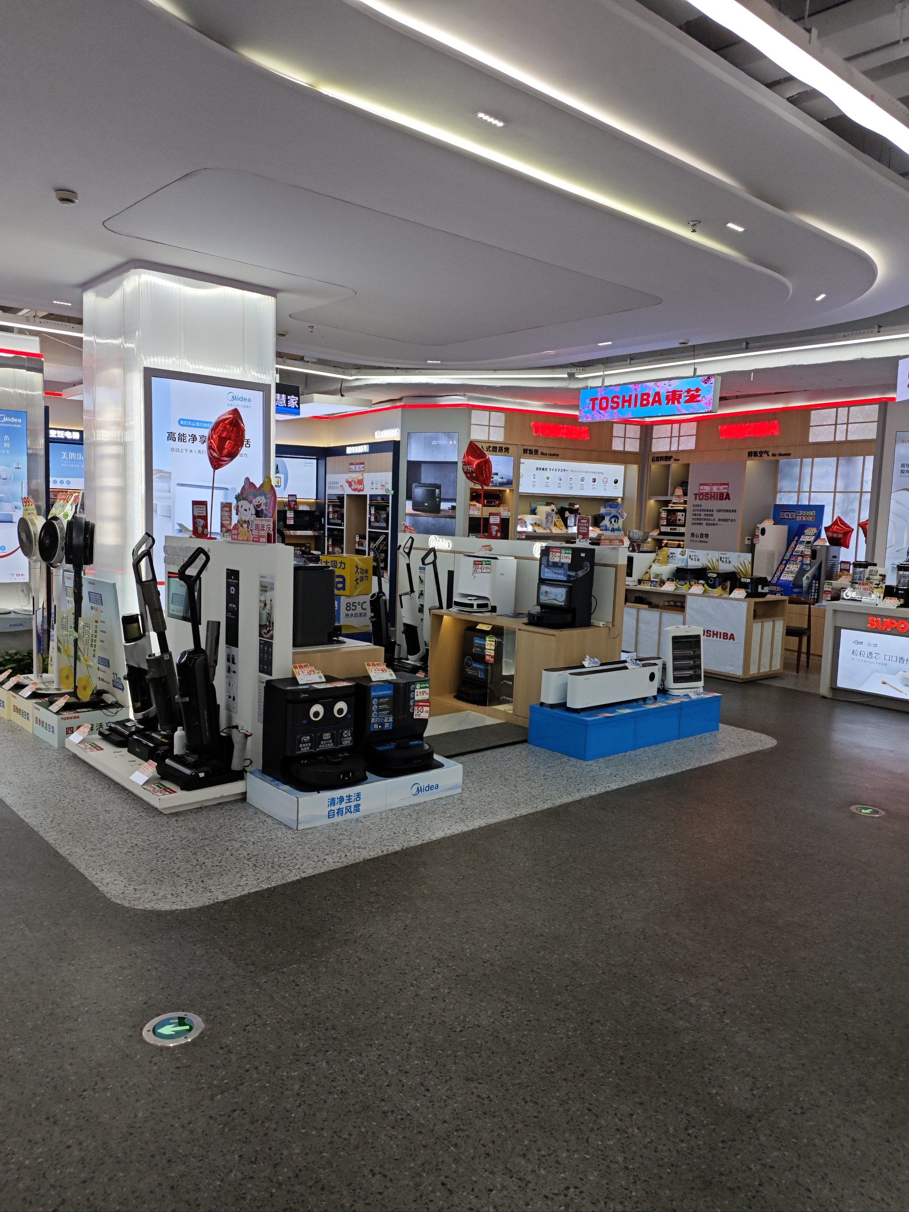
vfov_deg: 71.6
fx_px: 840
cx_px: 454
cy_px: 606
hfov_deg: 56.8
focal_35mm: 24
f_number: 1.6
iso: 50
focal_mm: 5.84
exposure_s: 1/278
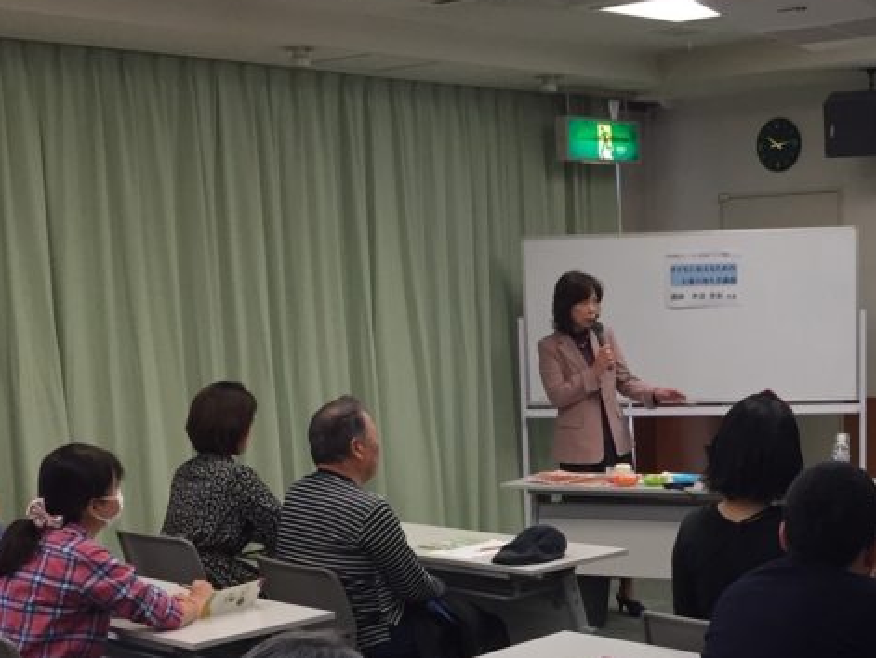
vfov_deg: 22.8
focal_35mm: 63
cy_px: 567
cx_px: 644
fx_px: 1596
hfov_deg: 30.3
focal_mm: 4.15
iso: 40
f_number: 2.2
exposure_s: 1/30
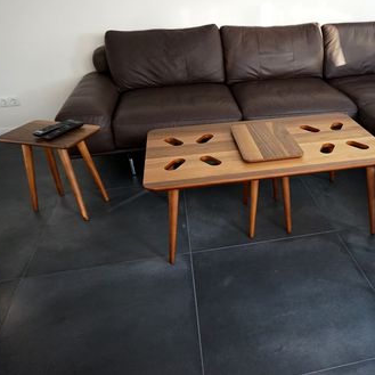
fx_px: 380
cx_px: 268
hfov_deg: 50.9
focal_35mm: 31
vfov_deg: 52.5
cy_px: 186
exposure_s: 1/160
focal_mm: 16
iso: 2500
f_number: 3.5
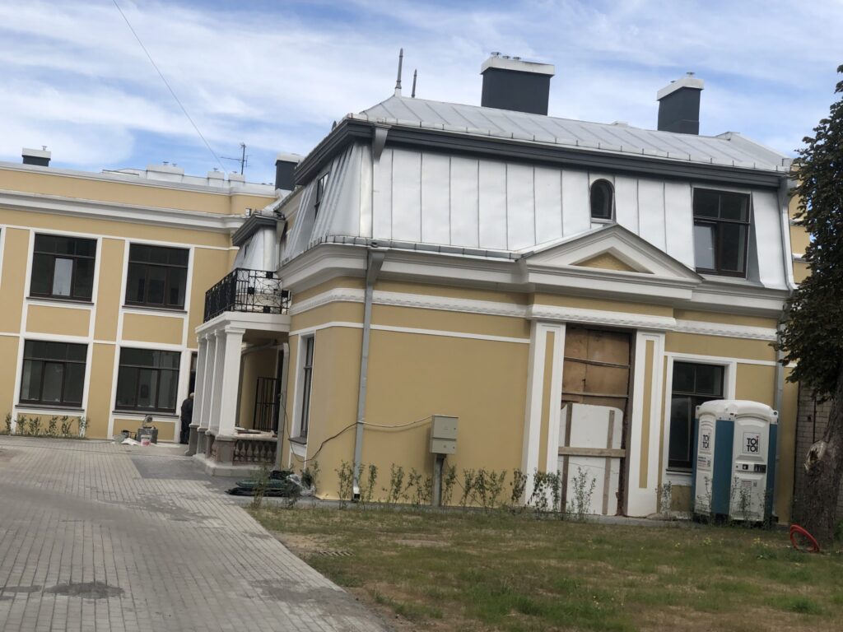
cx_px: 422
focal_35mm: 52
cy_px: 316
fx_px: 1266
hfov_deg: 36.8
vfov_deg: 28.0
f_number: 2.4
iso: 16
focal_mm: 6
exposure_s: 1/750
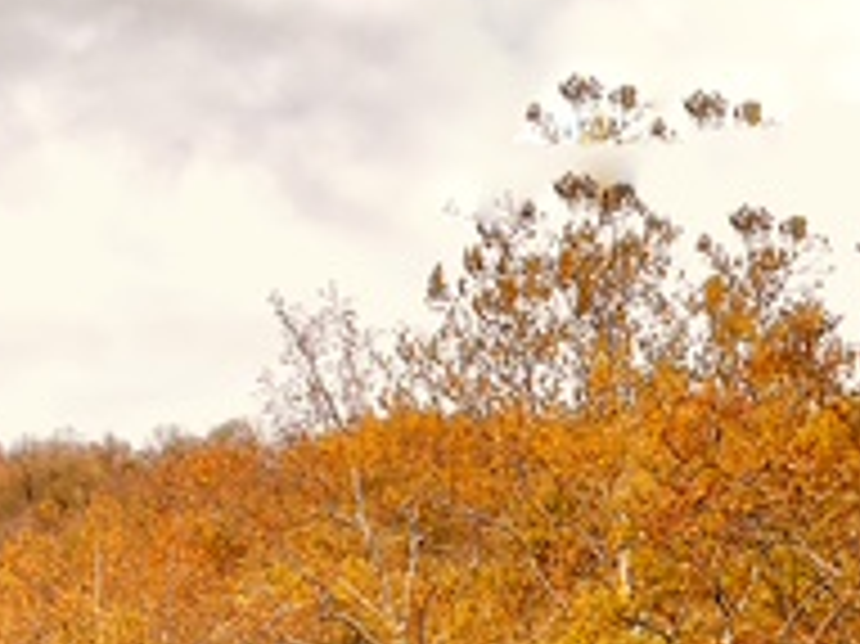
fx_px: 2160
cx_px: 653
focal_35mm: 87
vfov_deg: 16.4
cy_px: 721
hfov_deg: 22.3
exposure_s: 1/2506
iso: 32
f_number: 1.6
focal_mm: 4.2
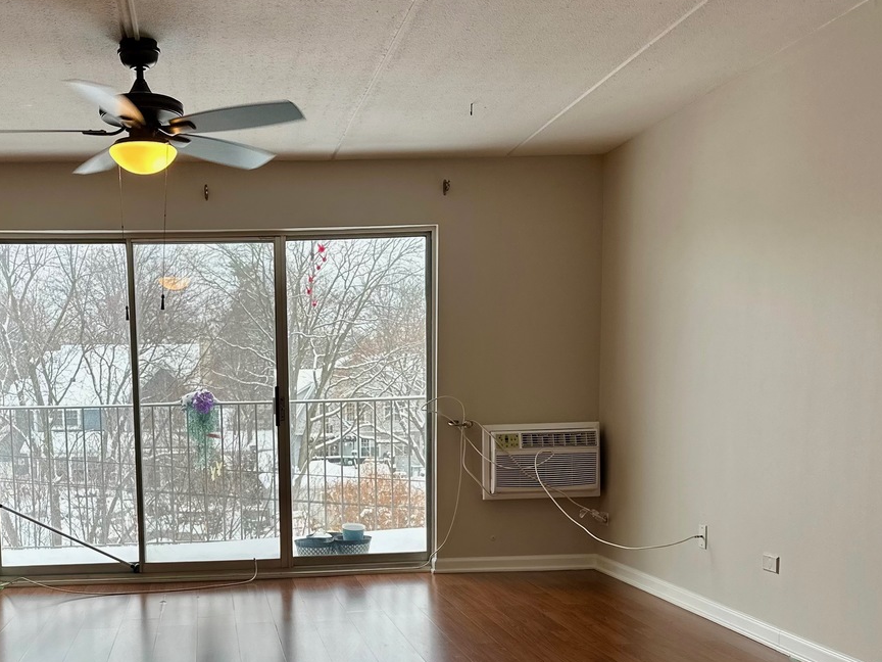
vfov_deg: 35.1
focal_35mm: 40
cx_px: 257
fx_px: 1019
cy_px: 508
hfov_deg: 45.7
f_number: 1.78
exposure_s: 1/174
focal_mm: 6.86
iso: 64
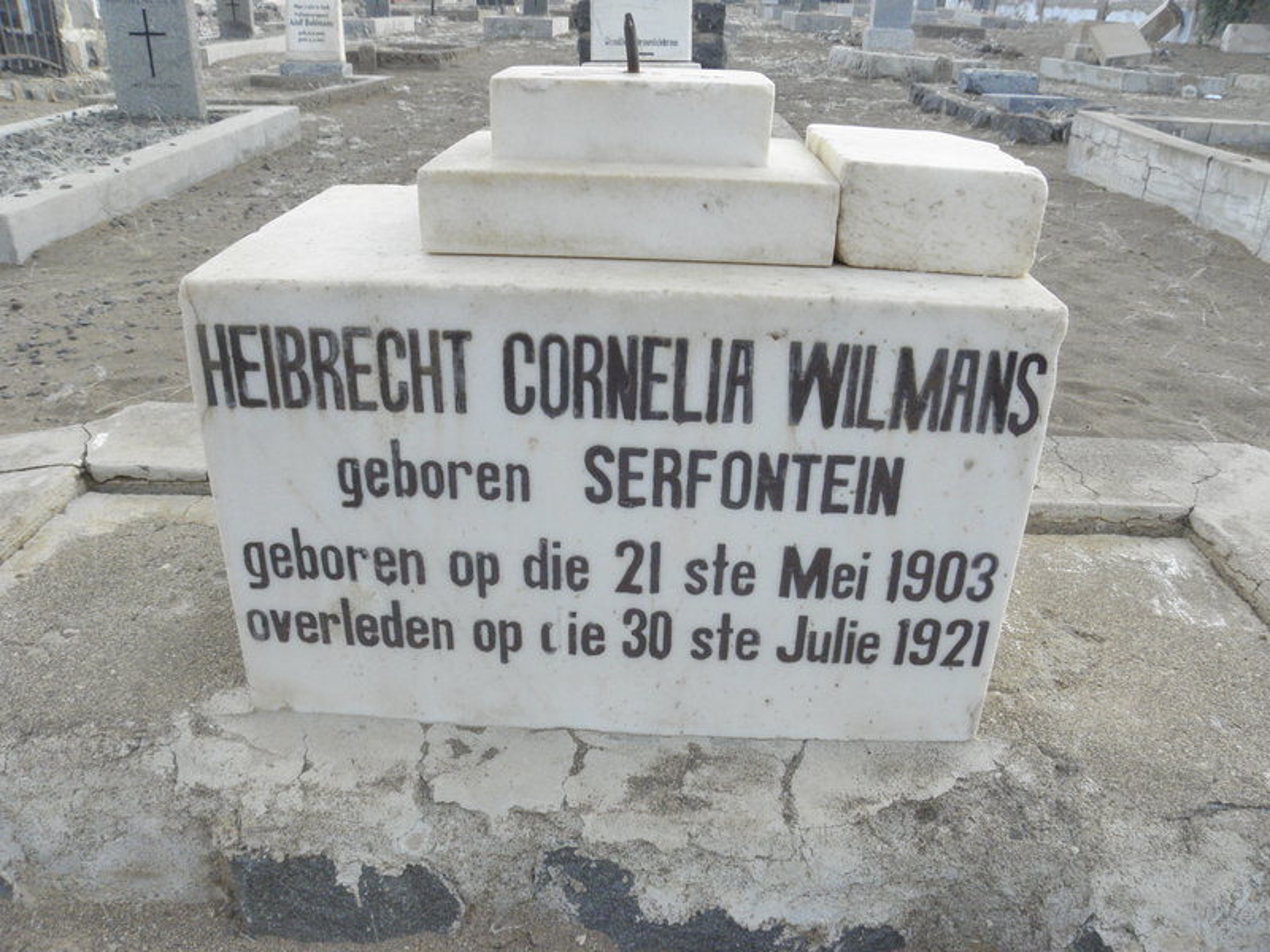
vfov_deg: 53.1
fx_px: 954
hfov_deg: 67.3
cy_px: 476
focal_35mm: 26
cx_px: 635
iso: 200
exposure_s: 1/160
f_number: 6.3
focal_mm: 4.6
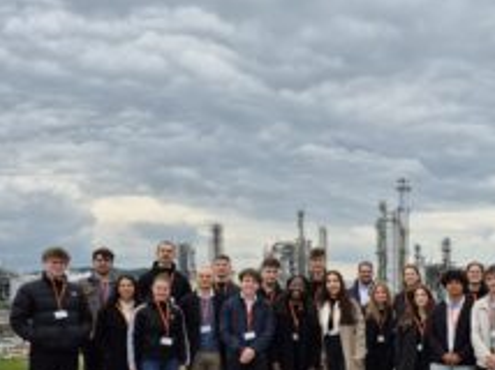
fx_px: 657
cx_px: 418
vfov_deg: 30.5
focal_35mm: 46
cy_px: 310
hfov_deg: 39.2
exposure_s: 1/920
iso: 25
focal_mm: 5.4
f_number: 1.8
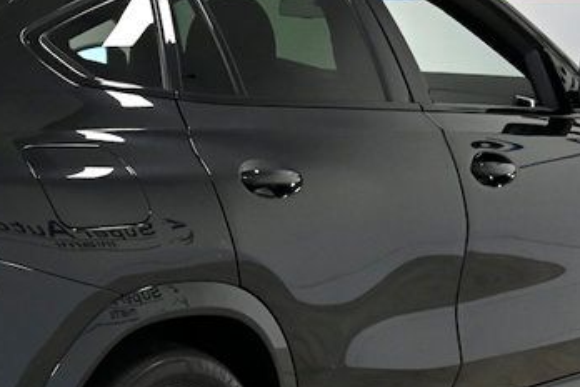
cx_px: 83
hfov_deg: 19.0
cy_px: 283
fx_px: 1708
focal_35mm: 106
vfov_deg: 12.9
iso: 2000
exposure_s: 1/800
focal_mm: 36
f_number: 5
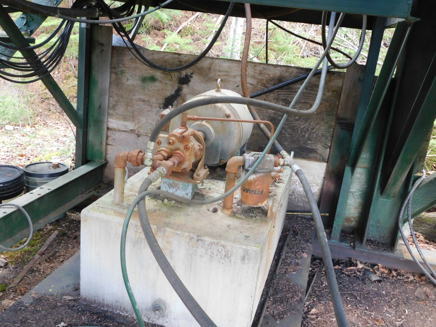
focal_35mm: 36
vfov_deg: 39.7
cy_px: 164
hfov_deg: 51.4
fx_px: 453
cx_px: 218
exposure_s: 1/30
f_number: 3.5
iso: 360
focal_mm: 6.3
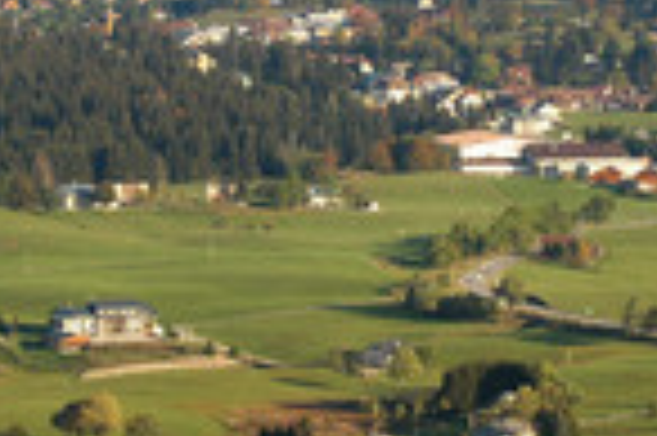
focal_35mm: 423
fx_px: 7711
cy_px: 67
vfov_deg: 3.2
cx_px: 389
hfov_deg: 4.9
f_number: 5
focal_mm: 98
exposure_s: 1/400
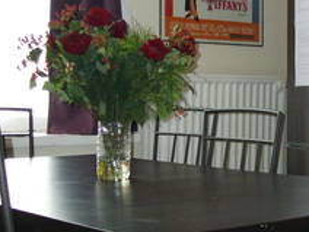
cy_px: 149
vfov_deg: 23.9
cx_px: 259
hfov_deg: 30.7
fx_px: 545
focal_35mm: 61
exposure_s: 1/50
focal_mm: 6
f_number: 2.7
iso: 160
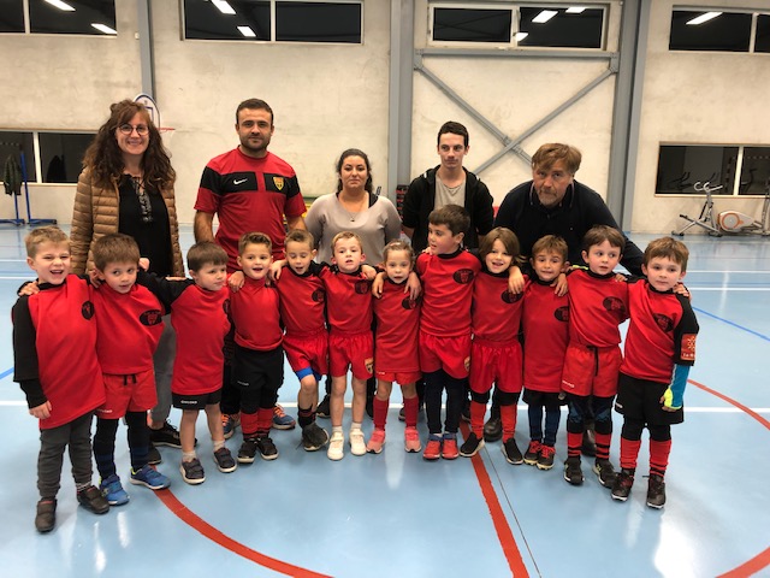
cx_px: 385
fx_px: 623
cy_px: 289
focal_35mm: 28
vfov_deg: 49.7
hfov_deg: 63.4
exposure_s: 1/17
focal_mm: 3.99
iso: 50
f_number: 1.8
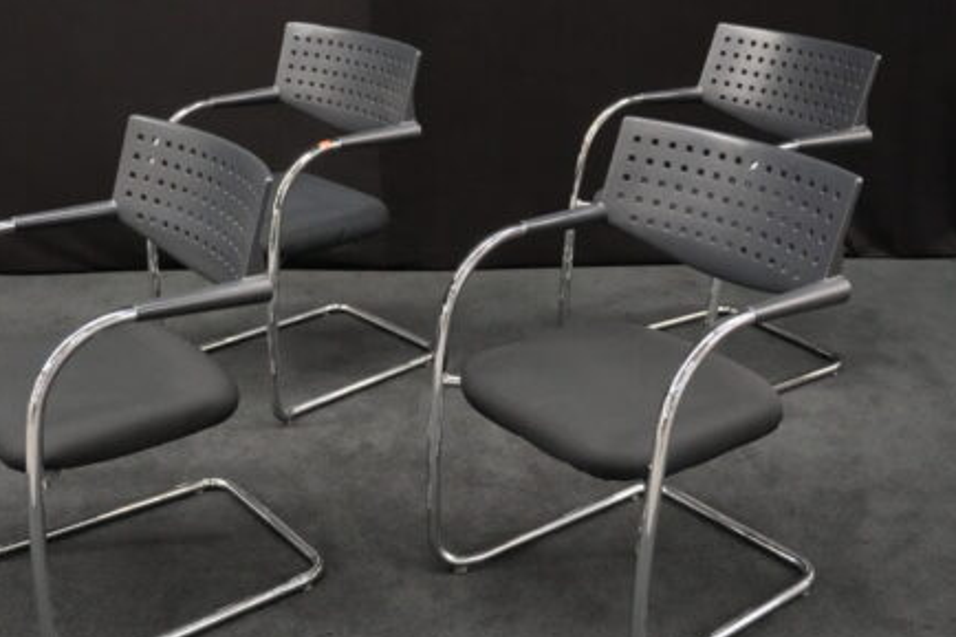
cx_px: 441
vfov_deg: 28.6
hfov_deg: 41.9
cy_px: 350
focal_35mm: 47
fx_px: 1248
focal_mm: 34
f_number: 4
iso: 12800
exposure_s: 1/125
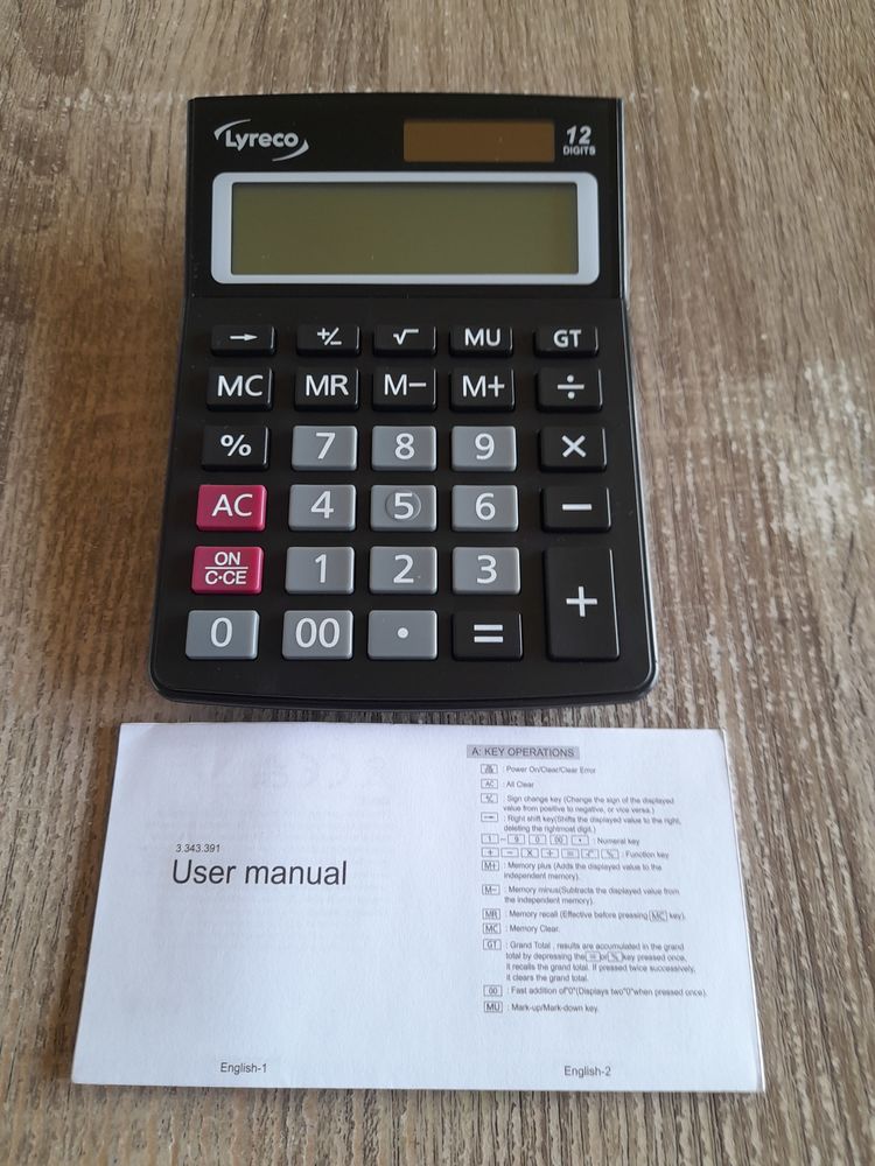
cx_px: 438
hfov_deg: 54.9
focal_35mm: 25
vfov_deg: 69.4
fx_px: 843
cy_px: 583
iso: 100
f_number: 2
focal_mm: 4.6
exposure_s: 1/50
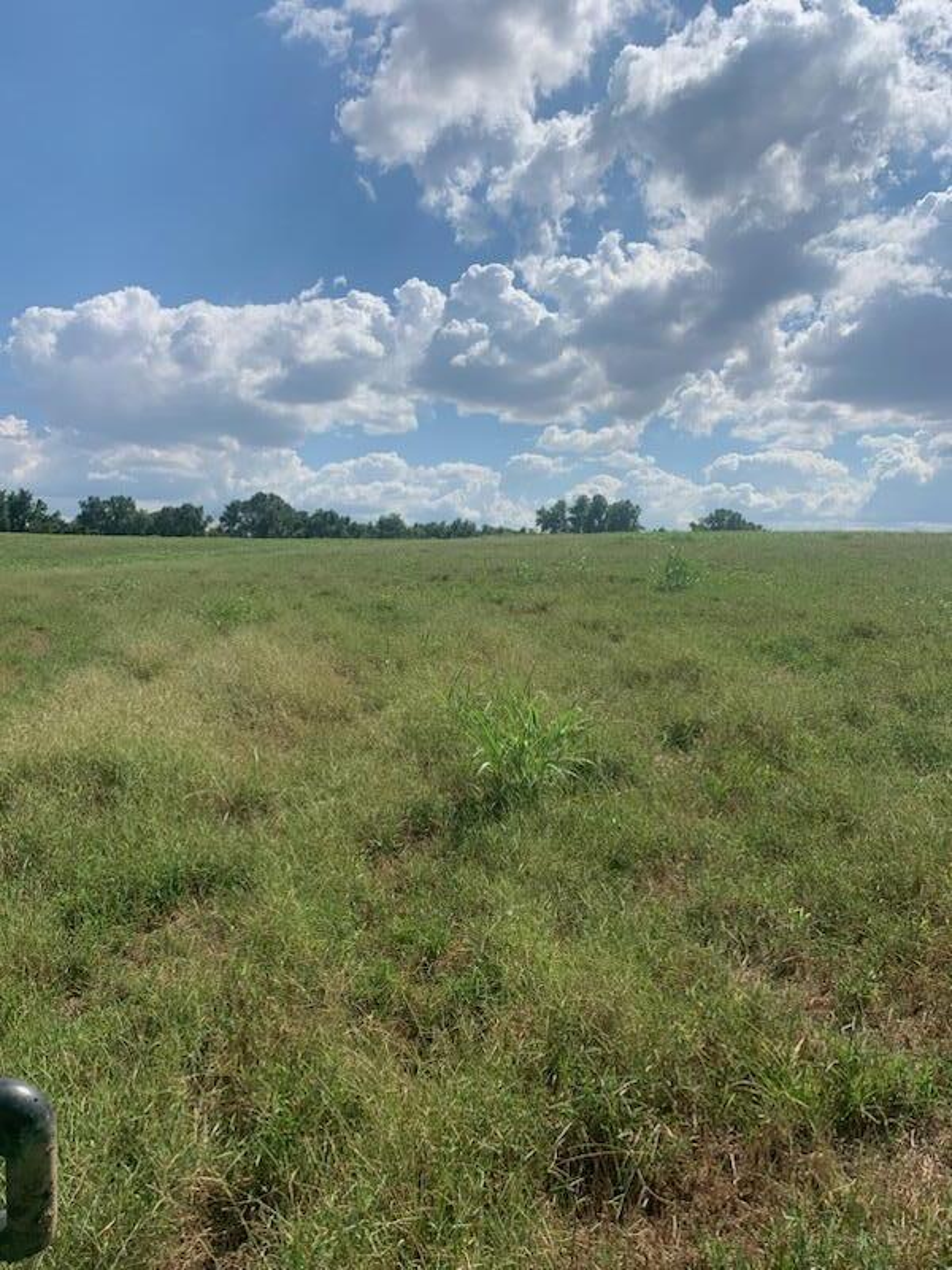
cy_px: 635
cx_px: 476
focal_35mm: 26
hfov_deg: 53.1
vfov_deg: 67.3
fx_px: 953
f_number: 1.8
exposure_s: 1/4464
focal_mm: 4.25
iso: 25
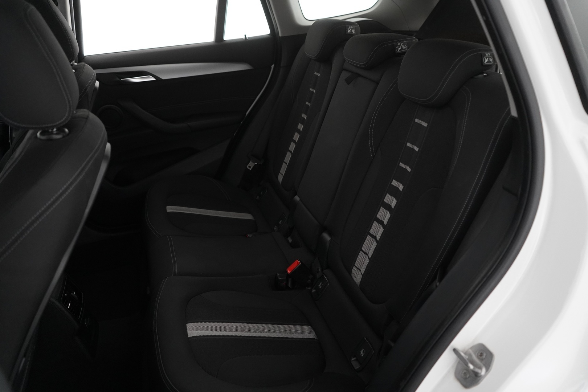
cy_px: 196
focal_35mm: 30
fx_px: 490
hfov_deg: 61.9
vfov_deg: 43.6
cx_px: 294
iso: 4000
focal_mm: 30
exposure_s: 1/60
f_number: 3.5
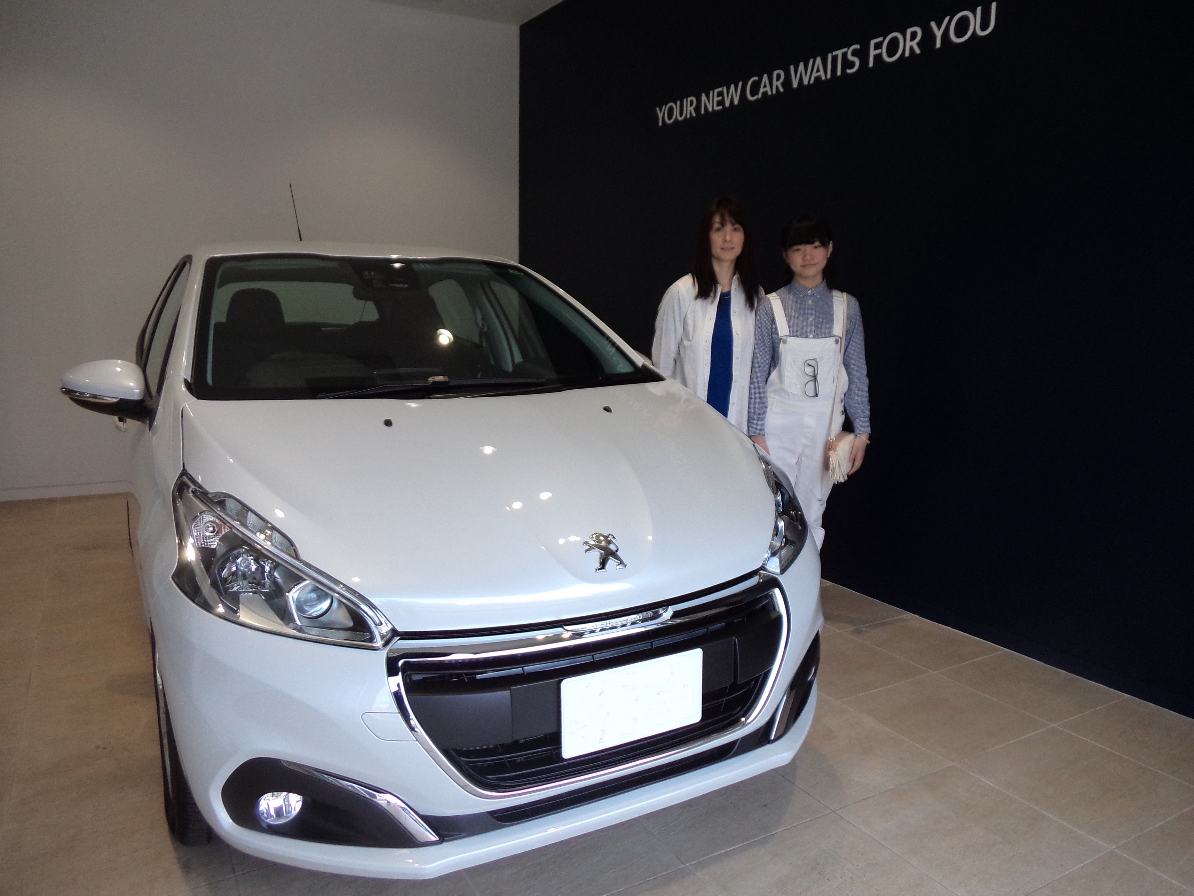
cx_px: 597
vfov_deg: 53.1
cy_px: 448
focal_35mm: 26
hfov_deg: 67.3
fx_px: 897
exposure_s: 1/200
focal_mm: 4.6
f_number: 3.3
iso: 200
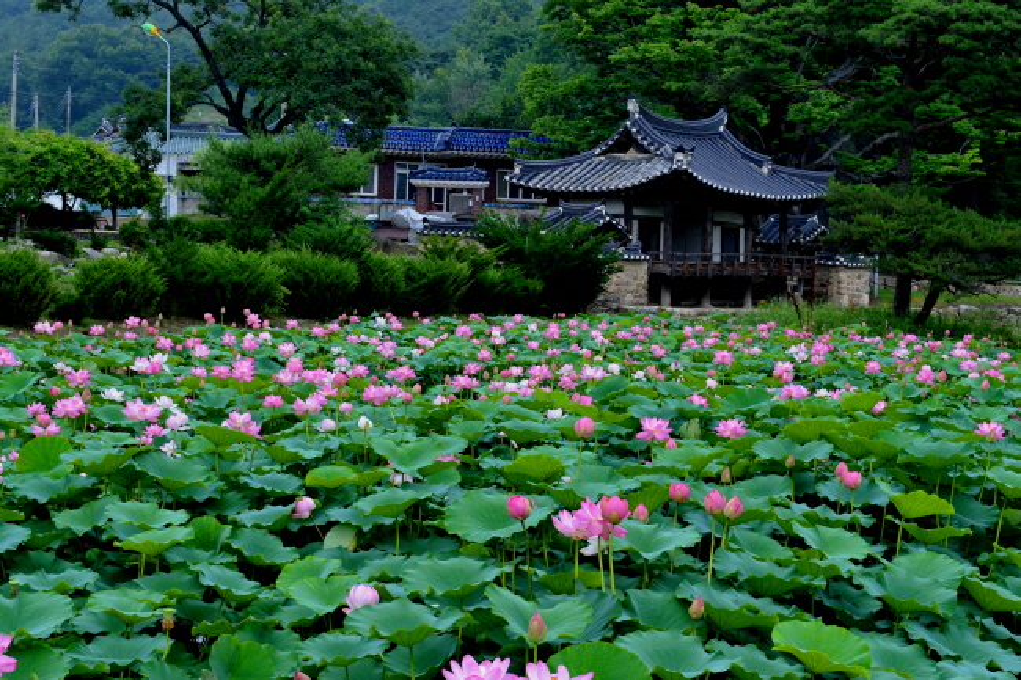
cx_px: 510
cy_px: 340
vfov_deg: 21.9
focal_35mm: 62
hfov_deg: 32.4
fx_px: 1758
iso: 400
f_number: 10
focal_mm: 62
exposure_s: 1/100
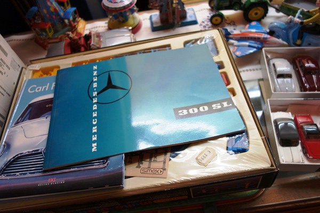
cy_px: 106
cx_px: 160
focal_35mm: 28
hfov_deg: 65.5
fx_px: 249
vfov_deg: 46.4
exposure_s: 1/40
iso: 125
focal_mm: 10.4
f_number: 1.8
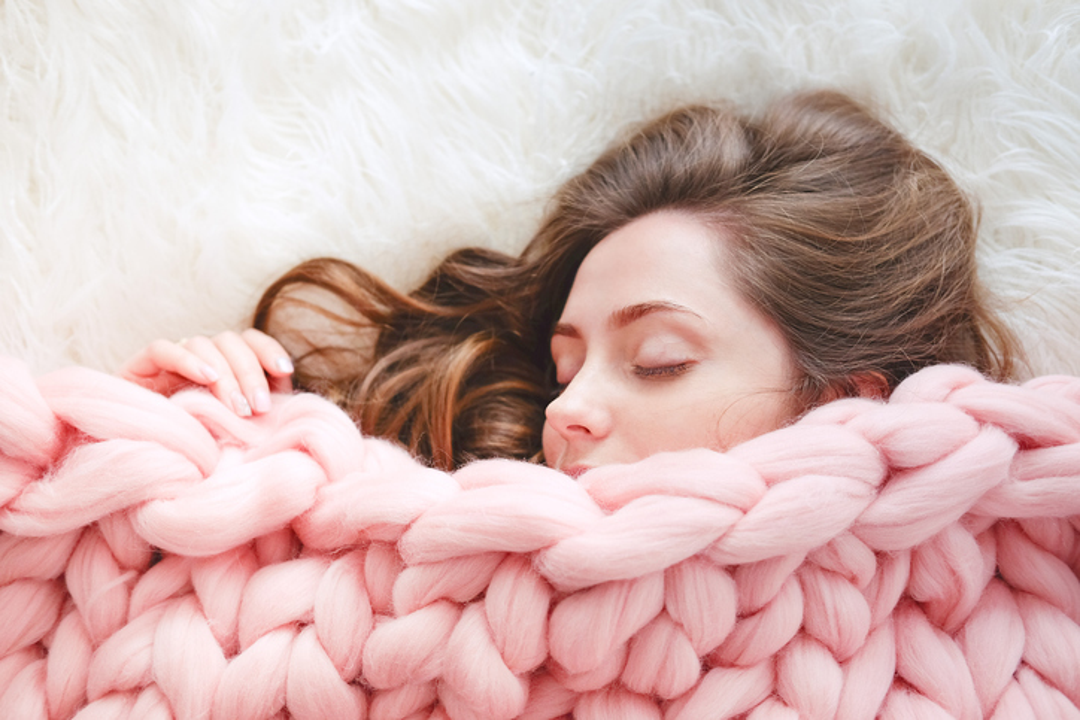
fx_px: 1590
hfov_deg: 37.5
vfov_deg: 25.5
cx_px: 540
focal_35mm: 53
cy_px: 360
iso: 400
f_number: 2
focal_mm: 35
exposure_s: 1/60
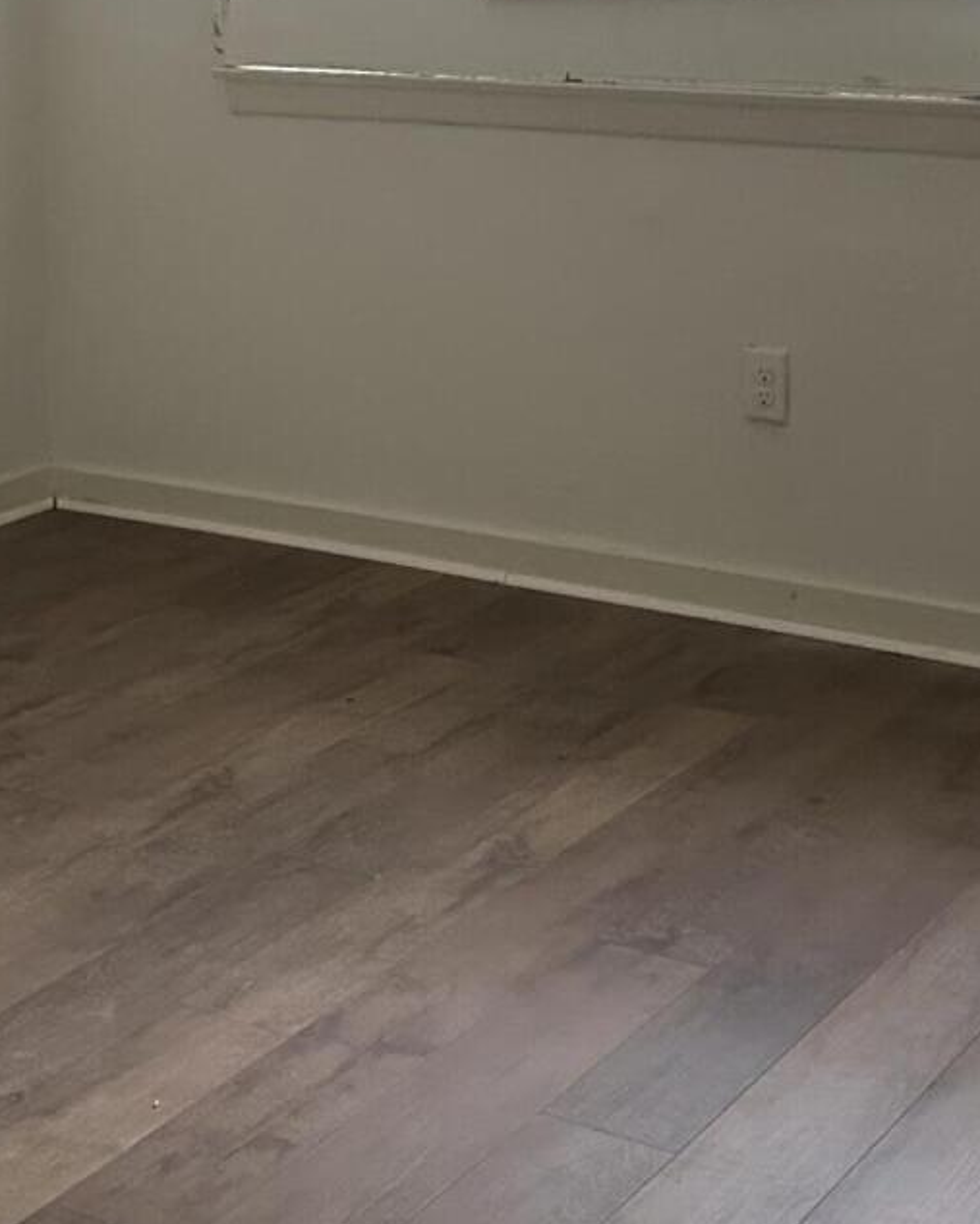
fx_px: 2681
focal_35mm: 74
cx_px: 346
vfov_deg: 25.0
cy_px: 141
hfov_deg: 20.7
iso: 640
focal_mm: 6.86
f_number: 1.78
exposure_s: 1/60
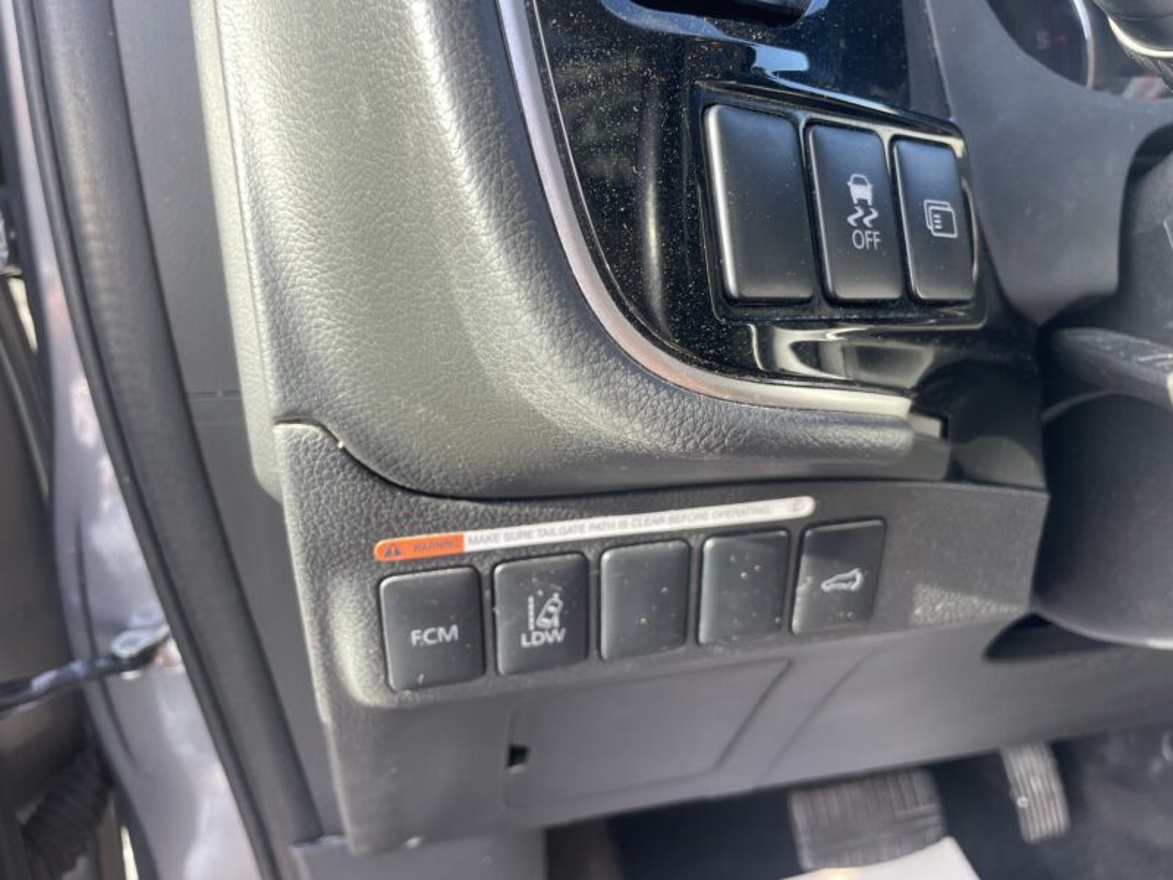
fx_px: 881
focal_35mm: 26
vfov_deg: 53.1
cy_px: 440
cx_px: 586
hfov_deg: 67.3
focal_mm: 4.2
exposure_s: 1/121
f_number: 1.6
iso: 50
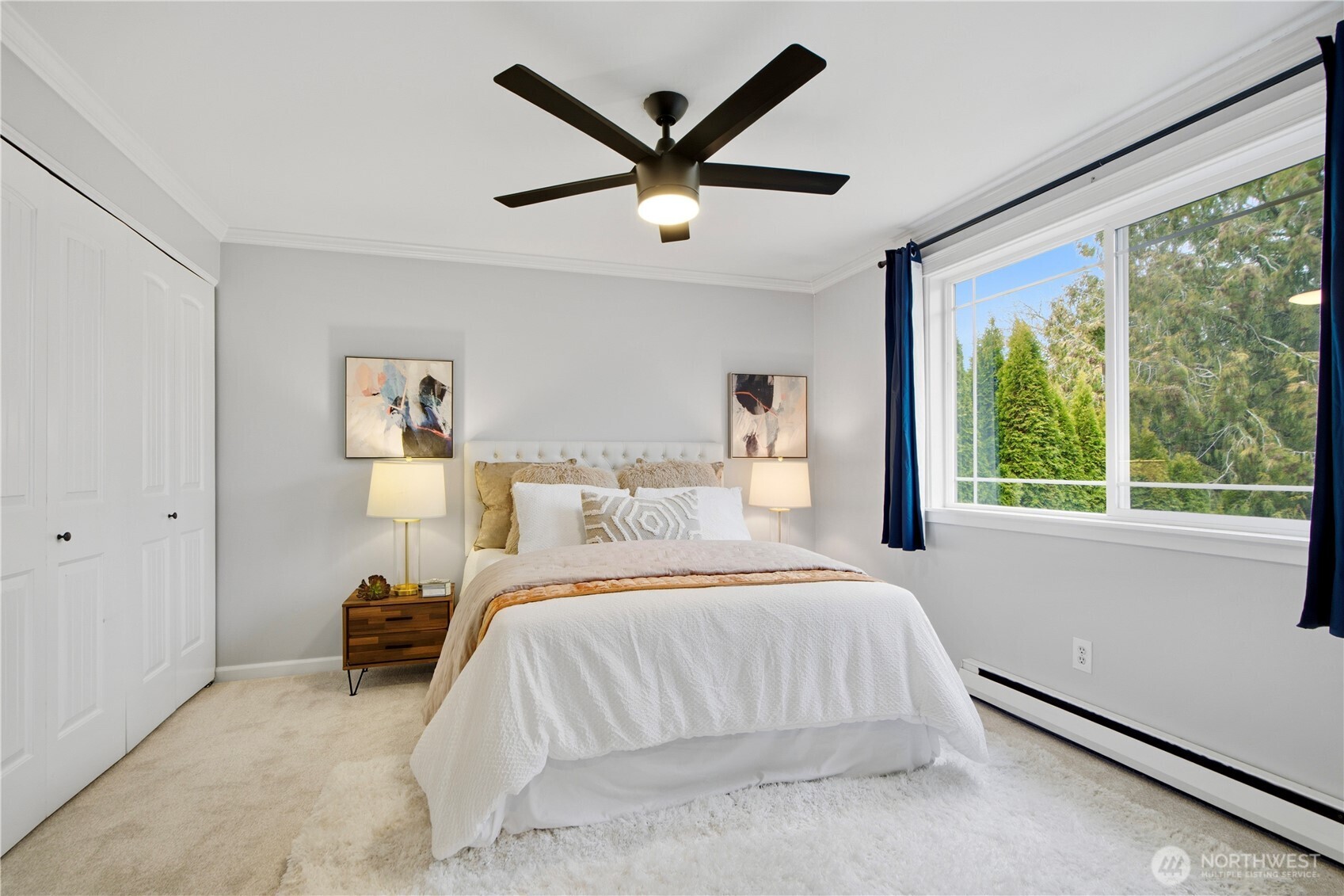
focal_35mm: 17
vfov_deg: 70.4
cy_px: 448
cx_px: 672
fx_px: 635
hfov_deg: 93.3
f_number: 9
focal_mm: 17
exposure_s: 1/15
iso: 400
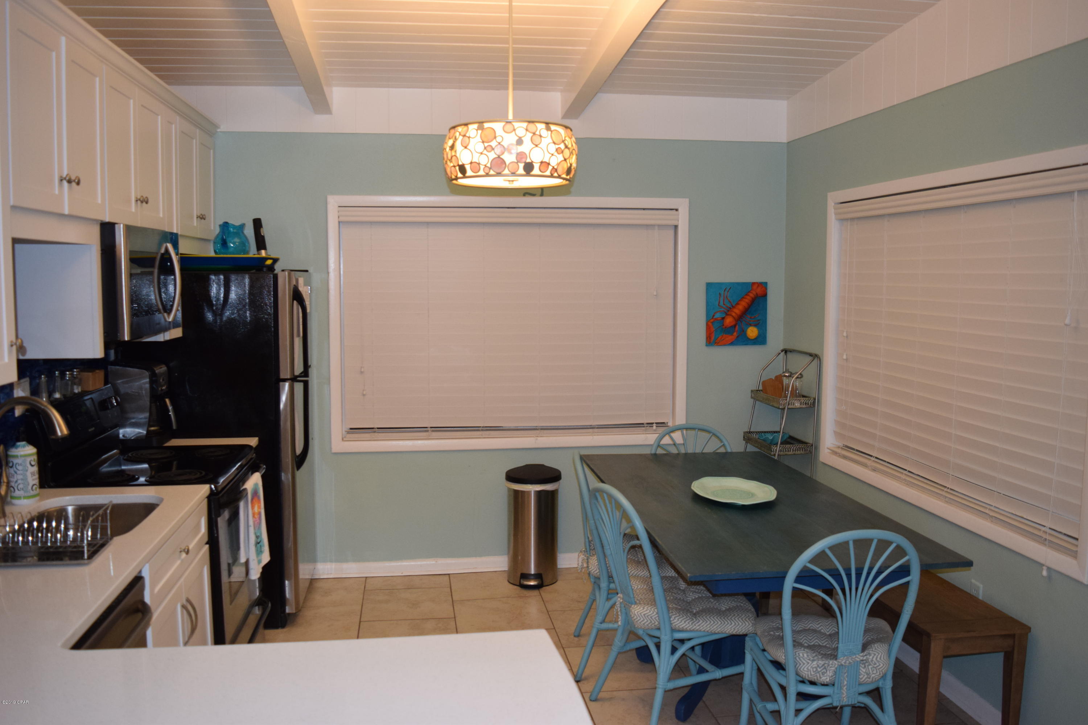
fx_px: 907
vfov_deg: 43.6
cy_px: 362
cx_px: 544
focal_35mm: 30
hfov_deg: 61.9
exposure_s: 1/80
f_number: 4.5
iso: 800
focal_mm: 20
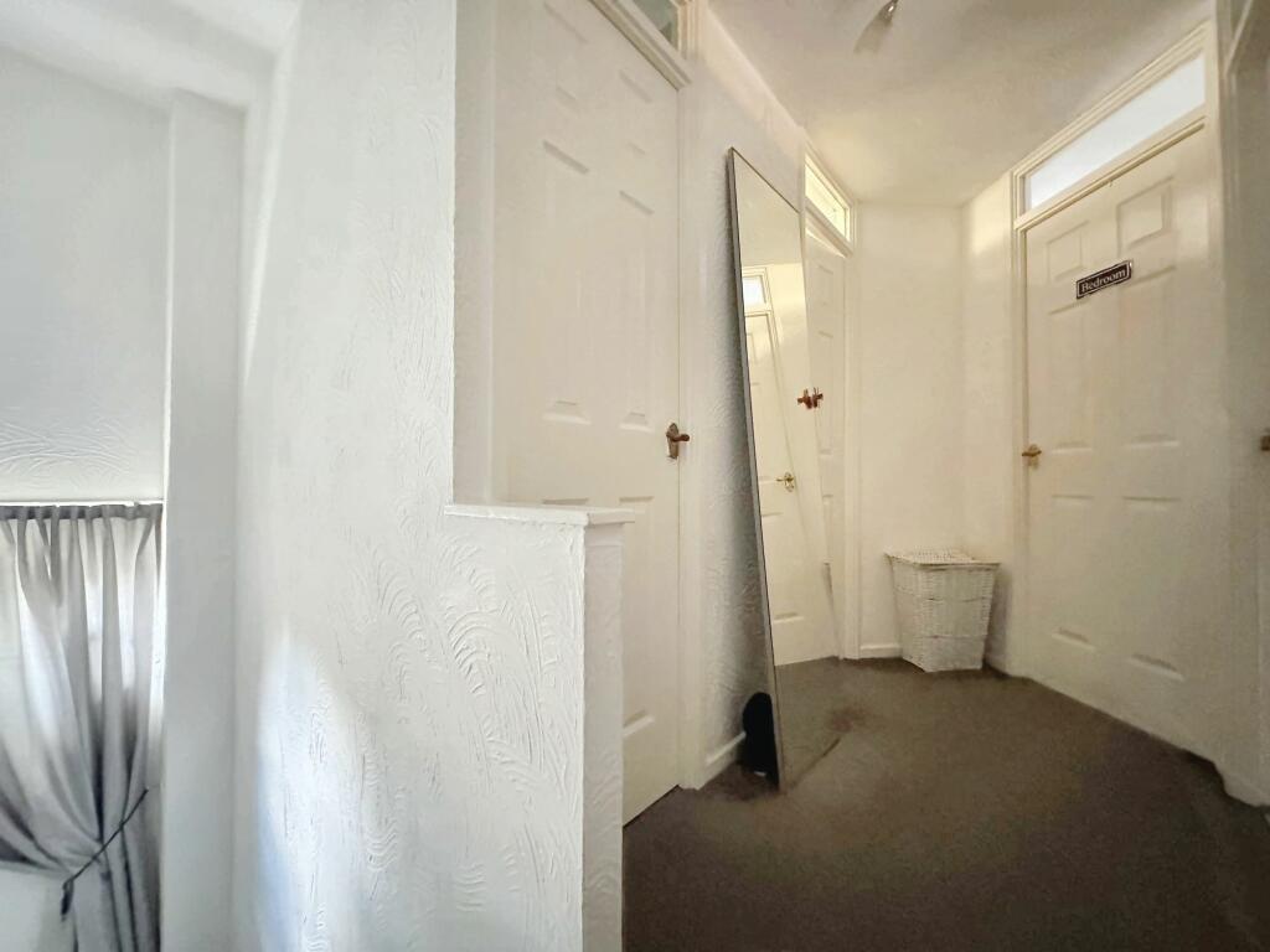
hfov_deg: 102.1
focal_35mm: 14
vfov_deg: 85.7
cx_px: 635
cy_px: 476
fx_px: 514
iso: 1250
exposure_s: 1/41
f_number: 2.2
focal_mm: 2.2
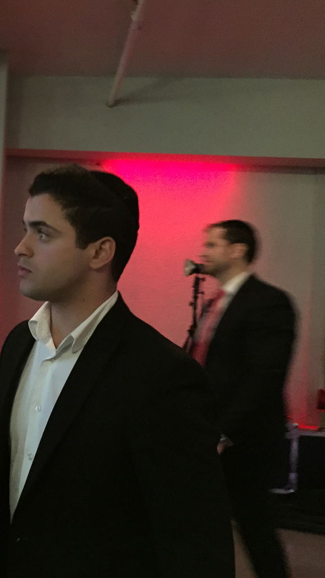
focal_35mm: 43
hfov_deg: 26.4
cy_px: 285
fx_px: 659
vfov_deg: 47.4
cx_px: 7
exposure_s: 1/15
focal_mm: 4.15
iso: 400
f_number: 2.2
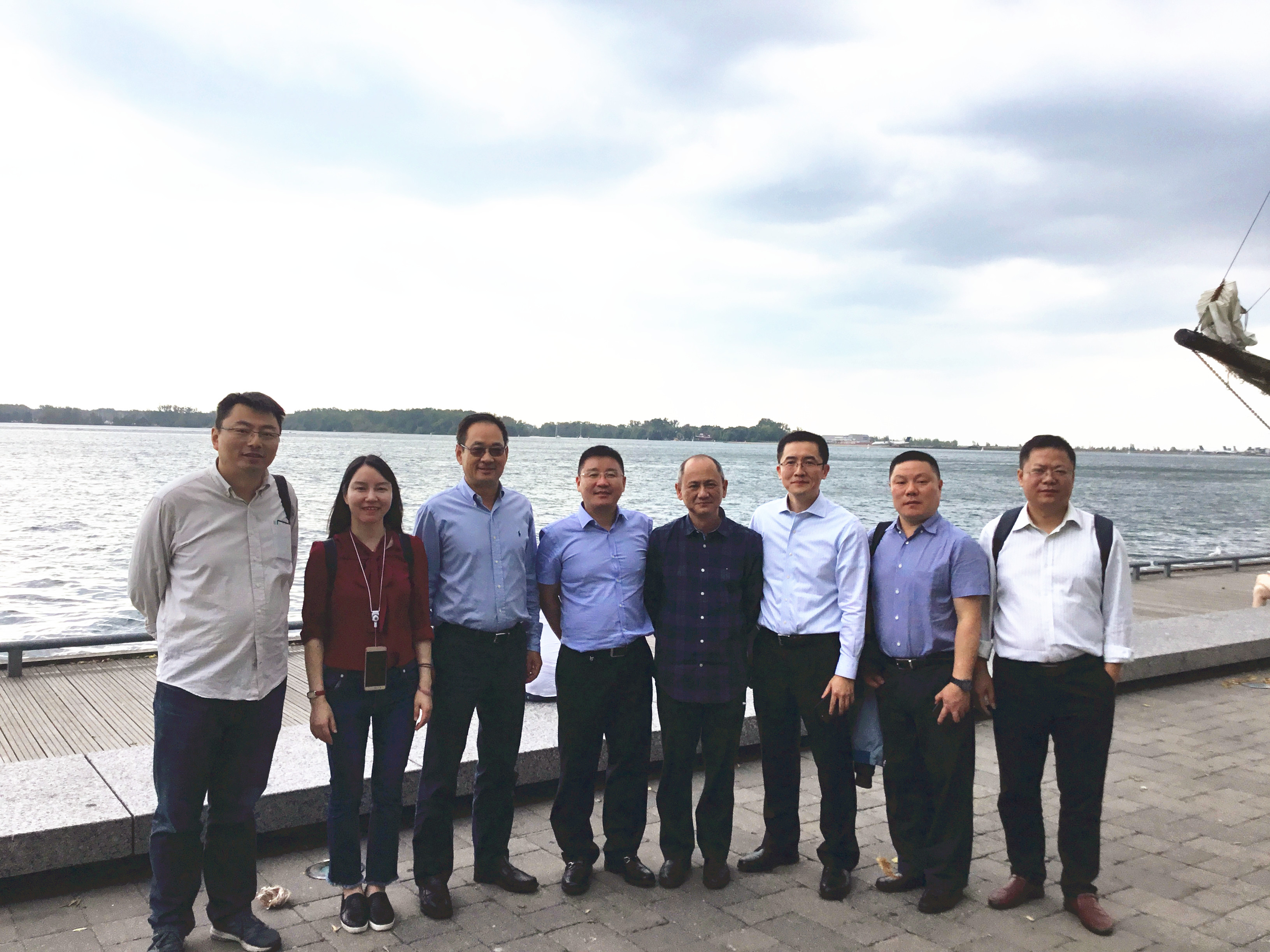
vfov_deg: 45.4
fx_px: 1137
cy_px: 476
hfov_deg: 58.4
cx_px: 635
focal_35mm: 31
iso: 25
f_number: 2.4
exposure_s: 1/886
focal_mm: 3.3
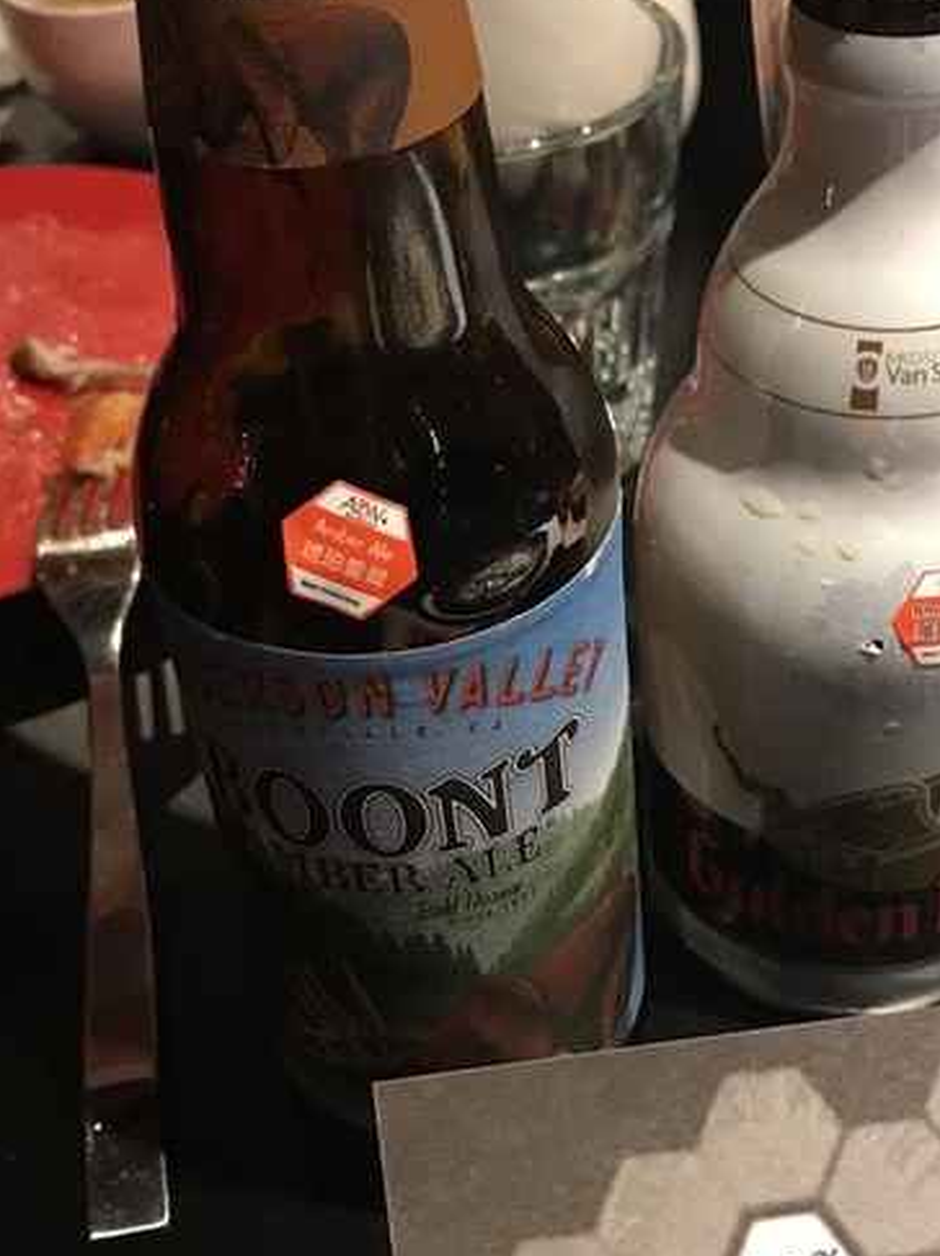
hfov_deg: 29.6
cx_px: 569
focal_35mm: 49
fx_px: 1776
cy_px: 667
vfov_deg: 38.9
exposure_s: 1/15
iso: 100
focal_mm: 3.99
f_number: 1.8
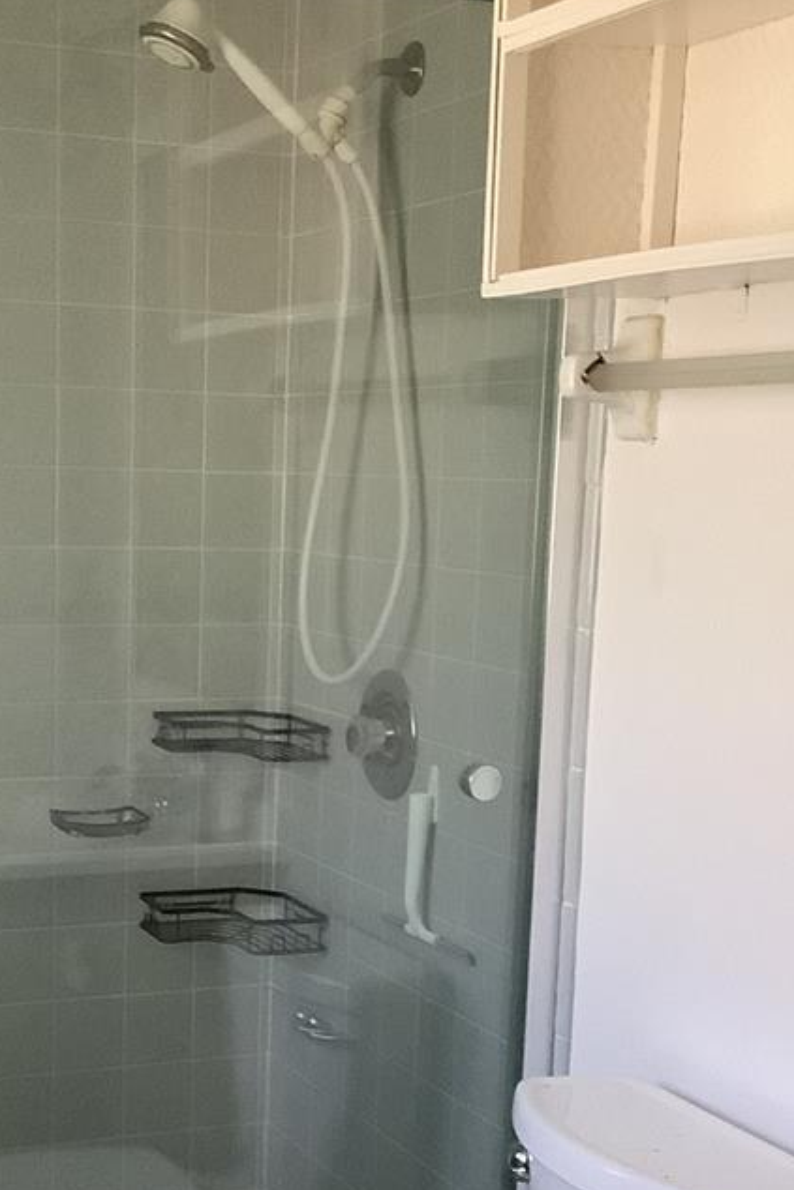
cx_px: 261
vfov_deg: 32.5
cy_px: 839
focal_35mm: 61
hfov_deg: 22.2
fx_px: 2017
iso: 400
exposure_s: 1/40
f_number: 2.4
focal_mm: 3.3
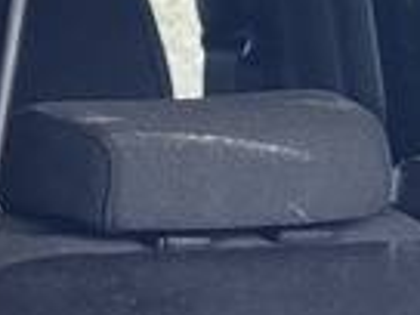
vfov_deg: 2.1
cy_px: 645
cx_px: 655
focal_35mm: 708
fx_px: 8590
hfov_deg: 2.8
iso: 100
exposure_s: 1/99
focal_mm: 15.66
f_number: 2.8
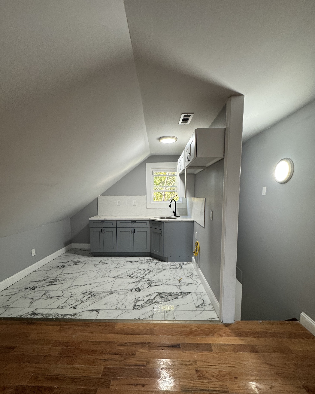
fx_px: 175
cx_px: 155
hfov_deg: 84.0
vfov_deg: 96.6
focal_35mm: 15
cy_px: 213
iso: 160
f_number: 2.2
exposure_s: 1/60
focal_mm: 2.22
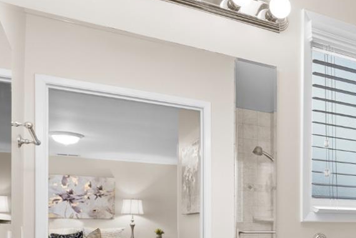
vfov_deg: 30.2
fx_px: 415
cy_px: 225
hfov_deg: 40.2
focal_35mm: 42
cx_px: 363
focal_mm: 16
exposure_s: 1/40
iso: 400
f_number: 8
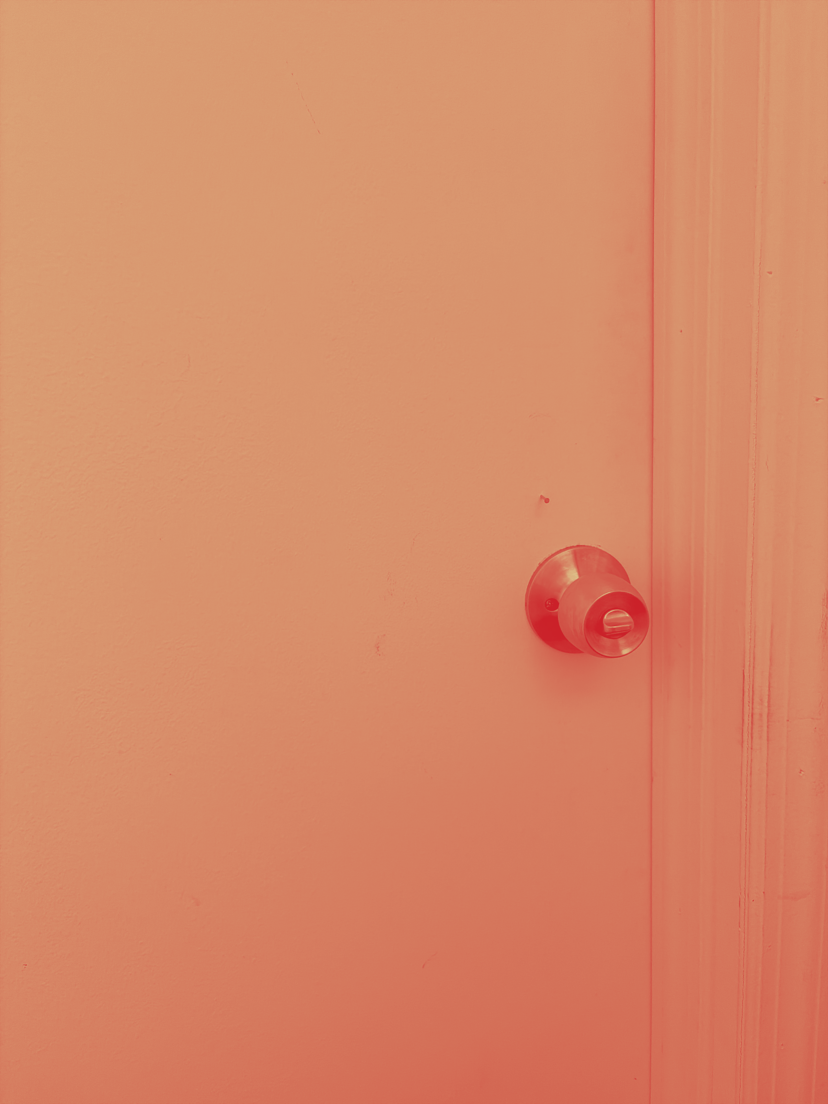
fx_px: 829
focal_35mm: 26
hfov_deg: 53.1
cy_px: 552
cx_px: 414
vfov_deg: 67.3
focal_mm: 5.96
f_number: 1.6
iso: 250
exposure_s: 1/60
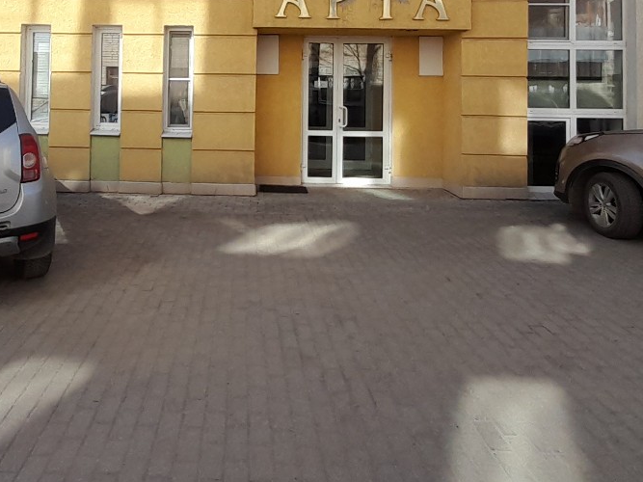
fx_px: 483
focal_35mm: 26
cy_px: 78
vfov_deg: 49.1
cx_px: 237
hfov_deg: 66.2
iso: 40
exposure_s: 1/500
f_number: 2.2
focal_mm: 1.13
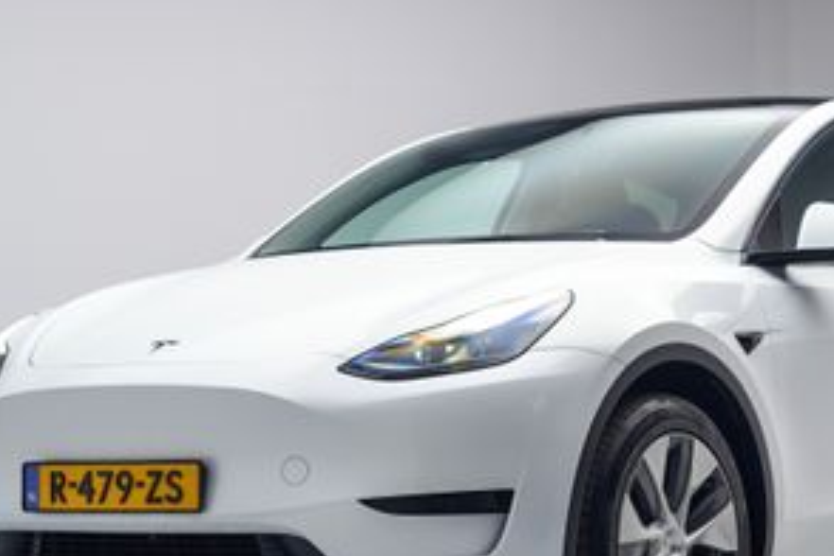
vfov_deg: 16.1
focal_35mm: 85
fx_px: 1969
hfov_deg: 23.8
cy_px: 353
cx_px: 562
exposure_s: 1/13
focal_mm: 50
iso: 100
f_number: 4
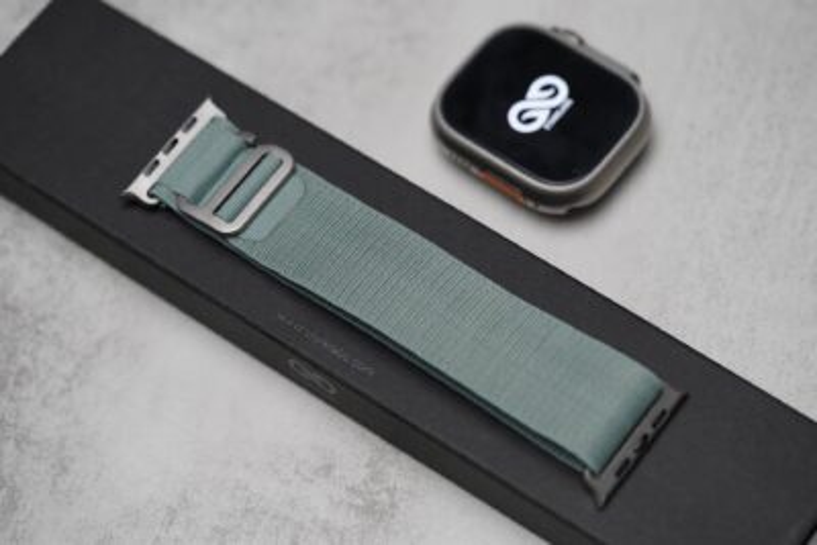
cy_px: 272
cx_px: 408
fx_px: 2043
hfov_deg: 22.6
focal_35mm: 90
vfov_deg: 15.2
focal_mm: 90
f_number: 4
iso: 1250
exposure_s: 1/90
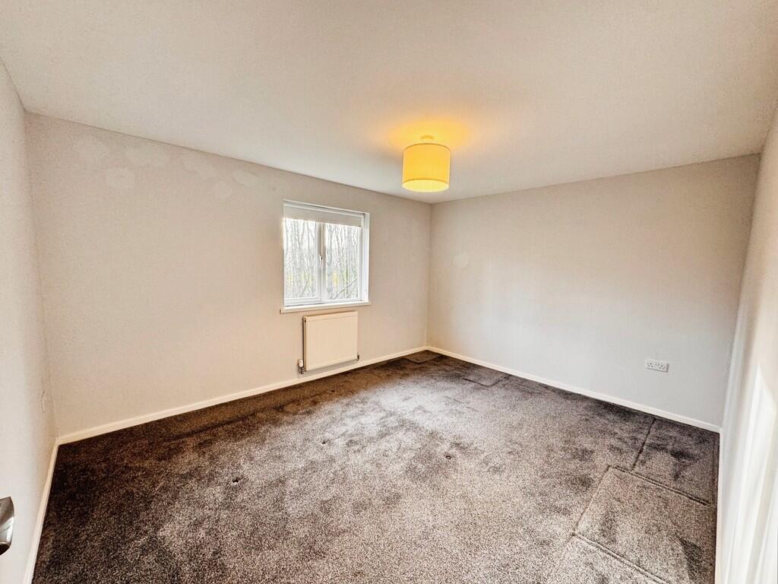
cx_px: 389
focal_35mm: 14
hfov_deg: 102.1
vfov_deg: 85.7
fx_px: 315
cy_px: 292
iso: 125
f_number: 2.2
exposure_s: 1/100
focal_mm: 2.22
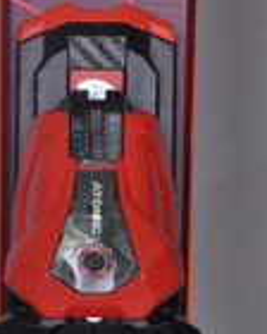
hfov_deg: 3.3
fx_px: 4687
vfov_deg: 4.1
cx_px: 268
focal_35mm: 475
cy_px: -93
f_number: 9.5
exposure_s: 1/125
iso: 3200
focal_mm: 105
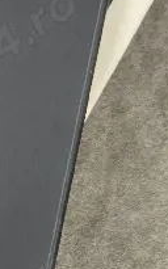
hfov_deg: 9.2
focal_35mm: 124
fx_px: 909
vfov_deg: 16.8
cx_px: -266
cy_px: 101
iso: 538
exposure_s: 1/100
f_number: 1.8
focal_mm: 5.56
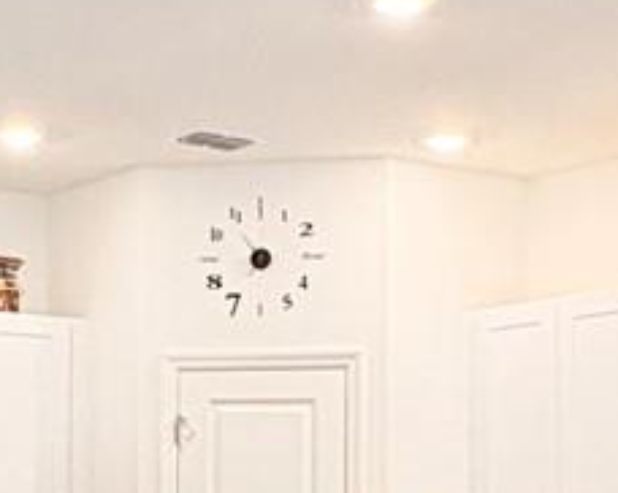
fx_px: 1754
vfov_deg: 15.8
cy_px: 463
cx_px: 203
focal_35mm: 96
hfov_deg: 19.9
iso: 400
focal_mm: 2.22
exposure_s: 1/120
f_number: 2.2
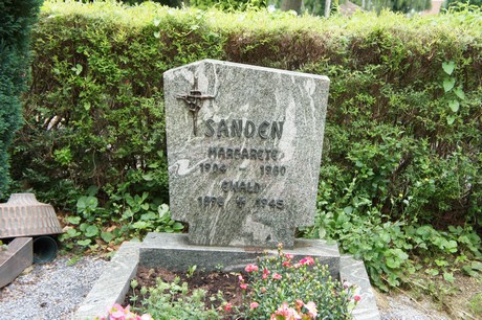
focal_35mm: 50
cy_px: 160
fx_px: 662
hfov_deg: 40.0
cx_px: 241
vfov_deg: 27.2
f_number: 4.5
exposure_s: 1/100
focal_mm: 33
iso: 250
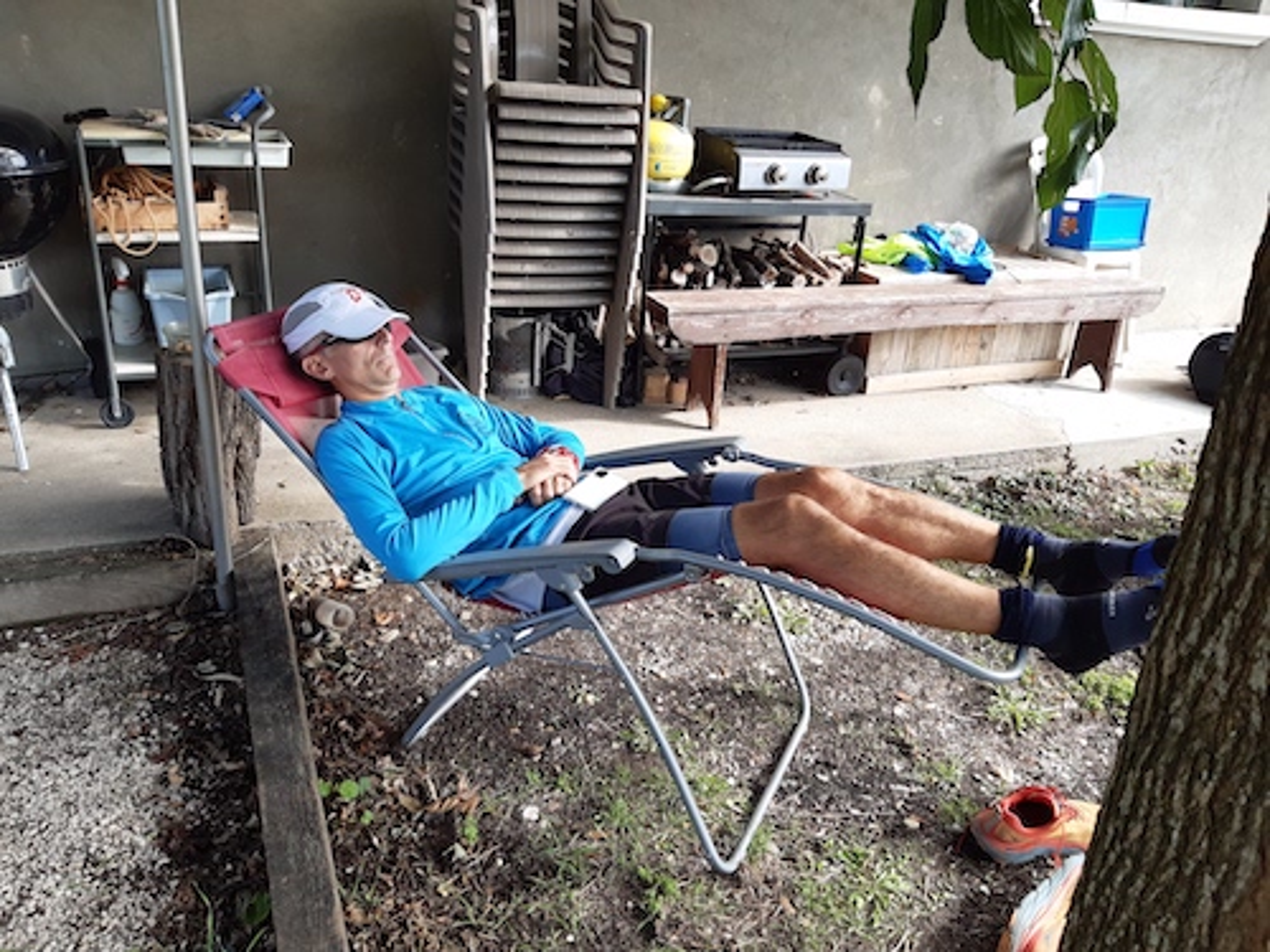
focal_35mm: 26
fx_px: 954
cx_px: 635
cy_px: 476
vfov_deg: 53.1
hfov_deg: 67.3
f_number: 1.7
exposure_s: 1/236
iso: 40
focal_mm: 3.92
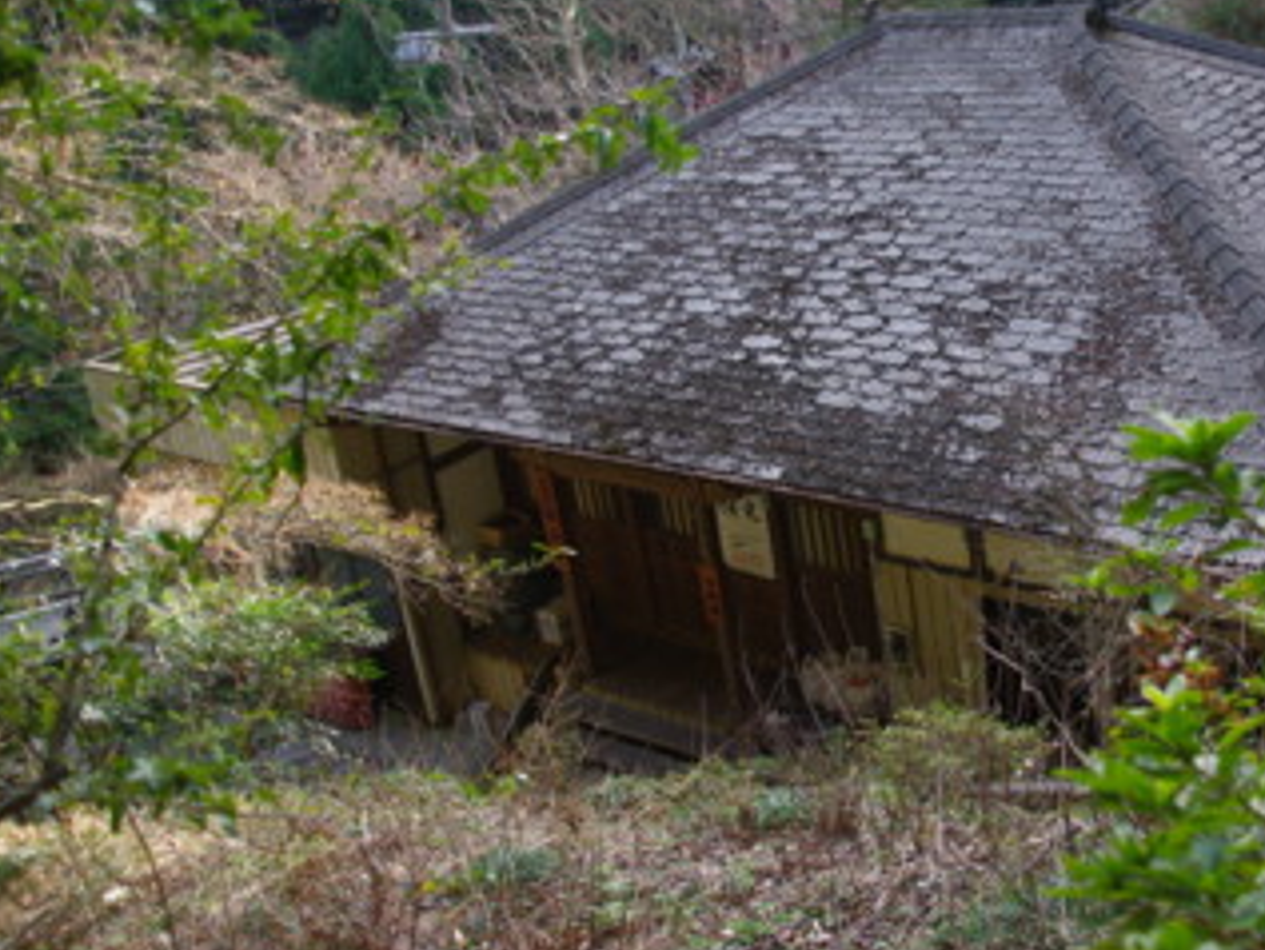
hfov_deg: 41.3
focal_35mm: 45
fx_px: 1645
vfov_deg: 32.1
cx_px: 886
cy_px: 383
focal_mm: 22
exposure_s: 1/45
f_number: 4
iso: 100
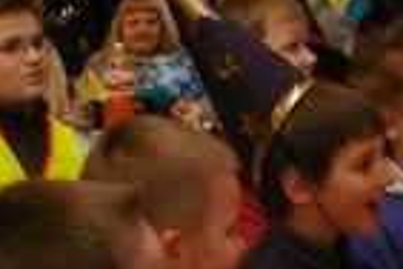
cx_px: -181
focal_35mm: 150
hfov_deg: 13.0
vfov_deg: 9.1
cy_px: 69
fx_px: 1683
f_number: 5.6
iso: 800
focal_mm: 21
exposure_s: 1/30
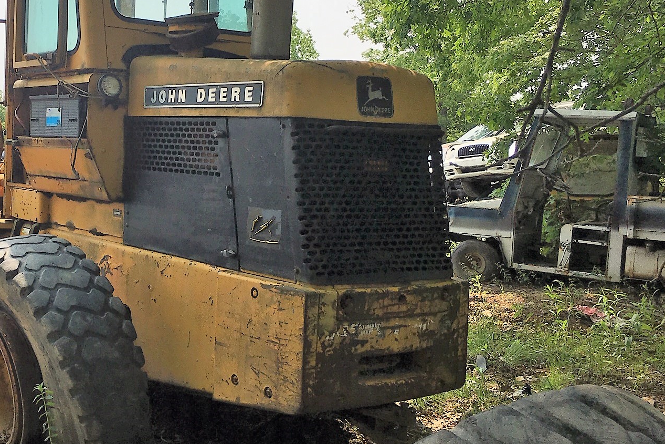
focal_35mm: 48
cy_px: 188
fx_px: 887
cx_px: 141
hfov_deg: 39.6
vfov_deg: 28.0
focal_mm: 4.15
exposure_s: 1/1748
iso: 25
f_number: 2.2
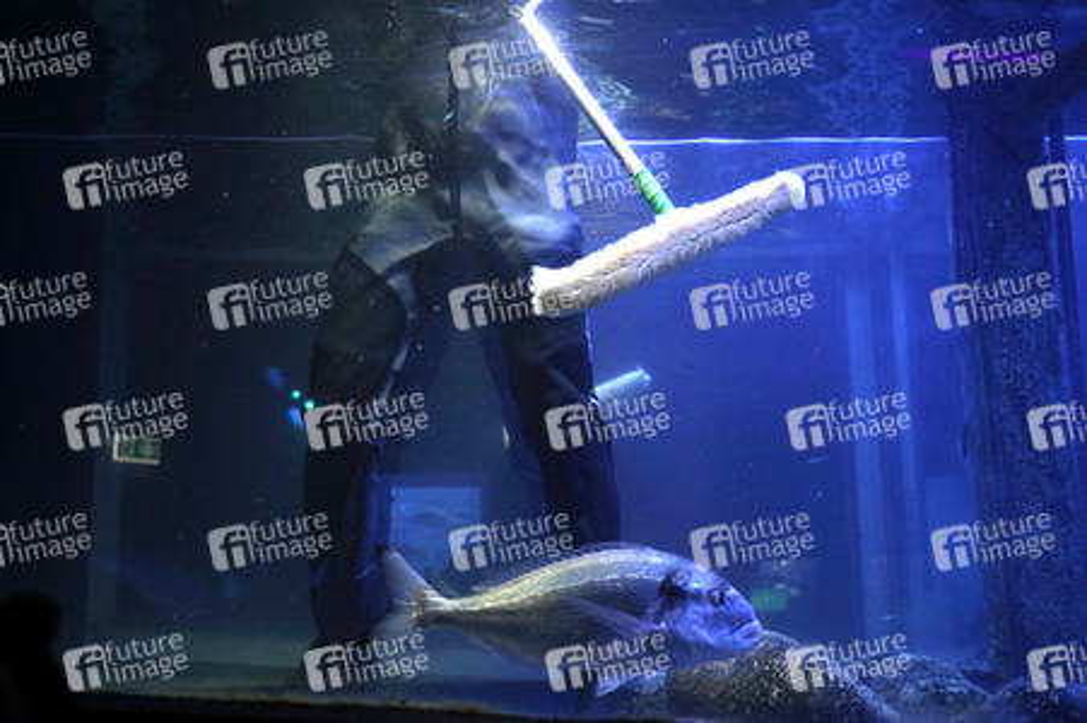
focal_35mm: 37
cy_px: 362
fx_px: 1116
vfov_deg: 35.9
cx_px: 544
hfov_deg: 51.9
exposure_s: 1/160
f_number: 2.8
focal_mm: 37
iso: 1600
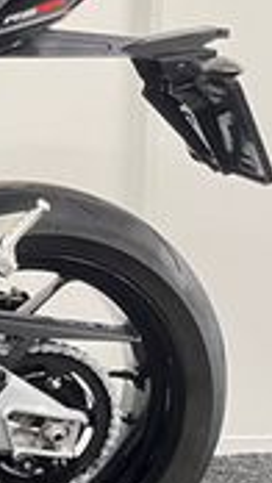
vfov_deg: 20.5
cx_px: -427
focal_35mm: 104
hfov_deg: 9.9
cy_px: 189
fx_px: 1332
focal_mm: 5.1
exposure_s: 1/50
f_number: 1.6
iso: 320
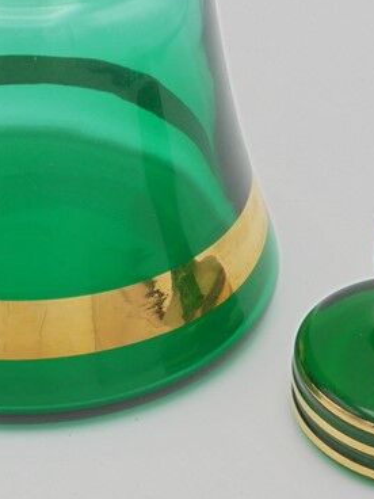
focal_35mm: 120
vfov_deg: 16.2
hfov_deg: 12.3
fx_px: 1729
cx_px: 169
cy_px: 27
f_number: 4.8
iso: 100
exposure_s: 1/160
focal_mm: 8.9
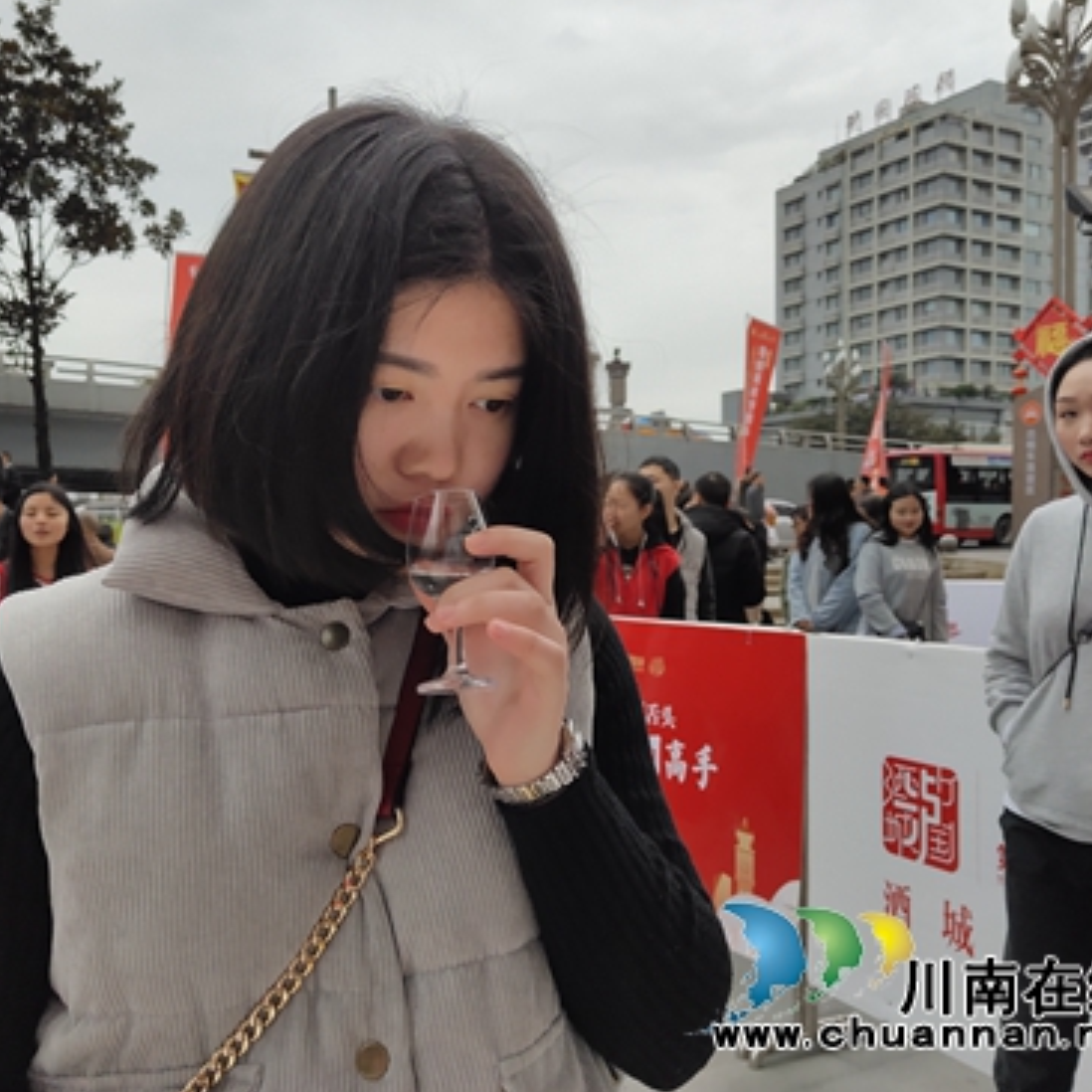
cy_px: 547
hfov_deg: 47.2
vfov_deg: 47.2
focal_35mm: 35
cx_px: 498
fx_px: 1249
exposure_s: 1/1463
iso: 50
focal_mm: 4.27
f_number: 1.8
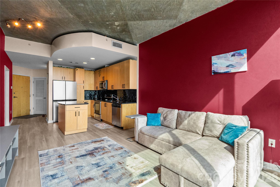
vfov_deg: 72.0
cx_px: 140
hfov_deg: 95.0
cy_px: 94
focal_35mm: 16
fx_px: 128
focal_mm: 11
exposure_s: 1/160
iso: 800
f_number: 5
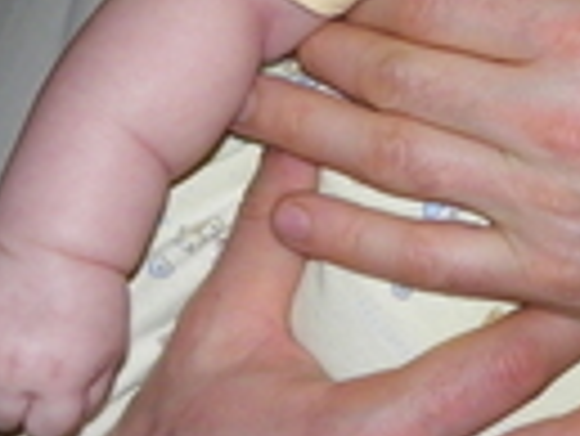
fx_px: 2818
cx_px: 854
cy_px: -288
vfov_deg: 8.6
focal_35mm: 168
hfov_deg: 11.3
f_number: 3.2
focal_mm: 8.5
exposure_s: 1/40
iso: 200
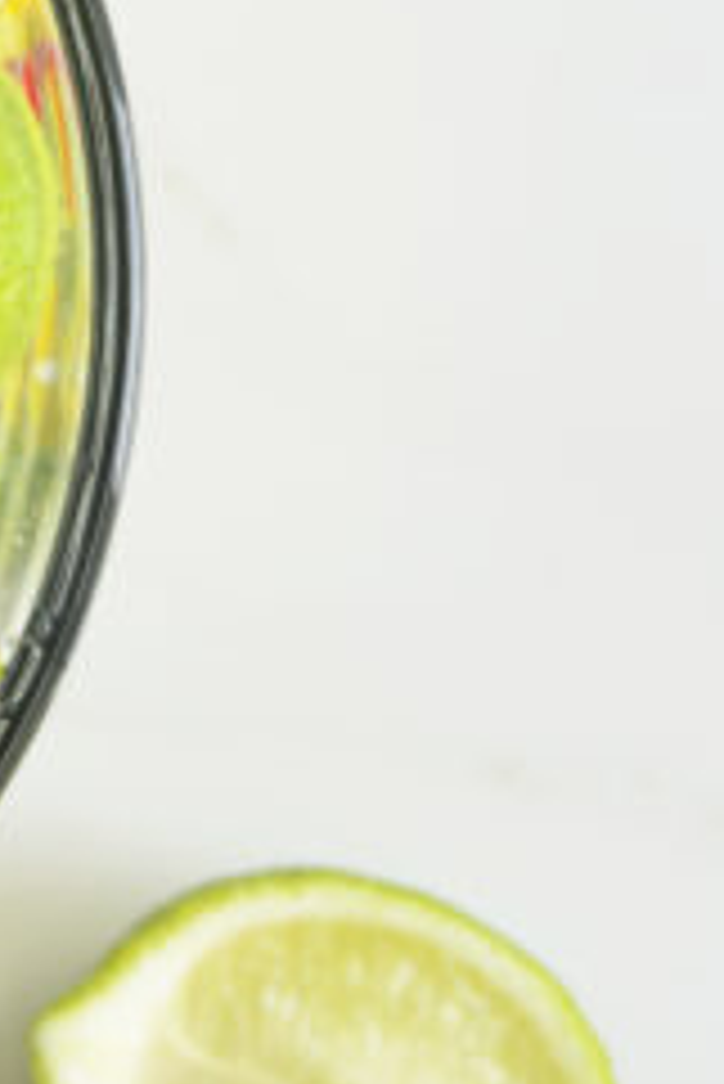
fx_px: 10482
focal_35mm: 348
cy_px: 193
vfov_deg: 5.9
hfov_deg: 3.9
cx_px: -564
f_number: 5
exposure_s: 1/60
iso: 500
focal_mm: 82
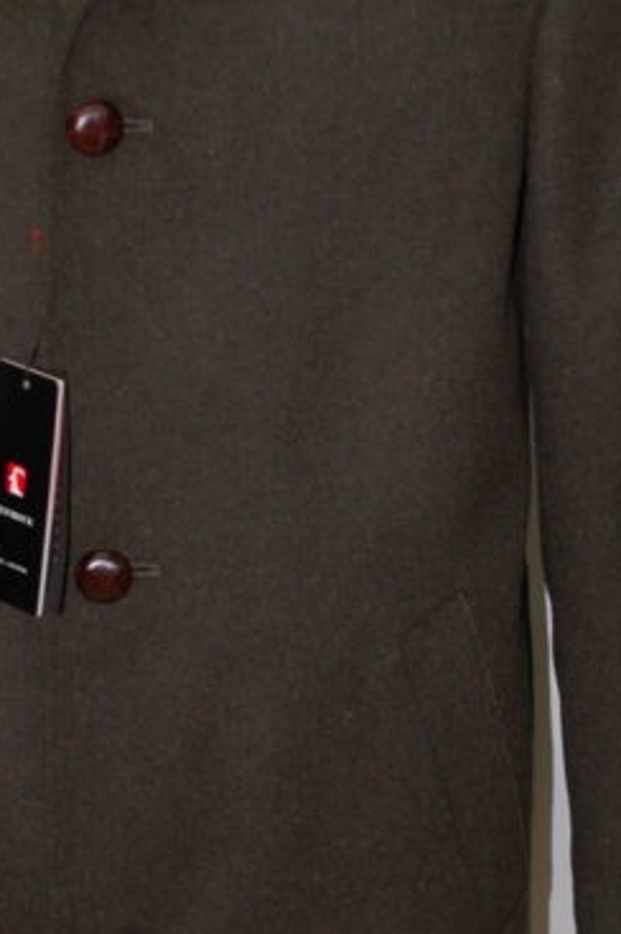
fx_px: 3697
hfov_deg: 9.6
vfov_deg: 14.4
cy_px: 406
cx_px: 188
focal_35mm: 143
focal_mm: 29
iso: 400
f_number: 4.8
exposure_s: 1/60
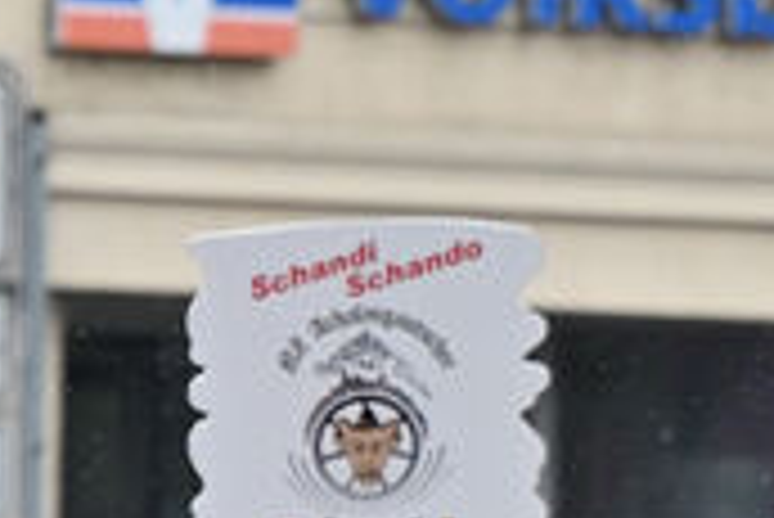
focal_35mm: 905
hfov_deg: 2.3
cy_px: 1182
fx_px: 19473
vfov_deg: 1.5
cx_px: 612
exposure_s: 1/1000
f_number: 2.8
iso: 800
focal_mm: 130
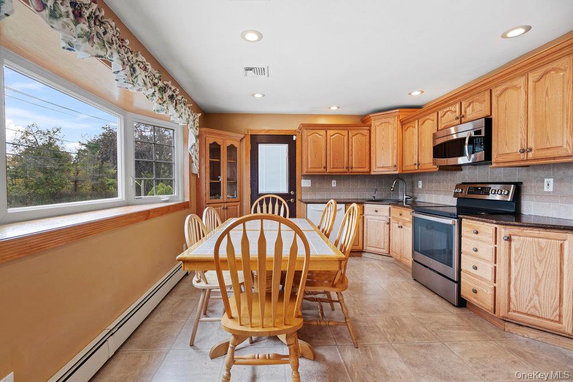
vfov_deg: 73.8
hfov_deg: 96.7
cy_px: 191
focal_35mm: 16
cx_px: 286
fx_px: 255
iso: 500
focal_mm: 16
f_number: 5.6
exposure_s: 1/80
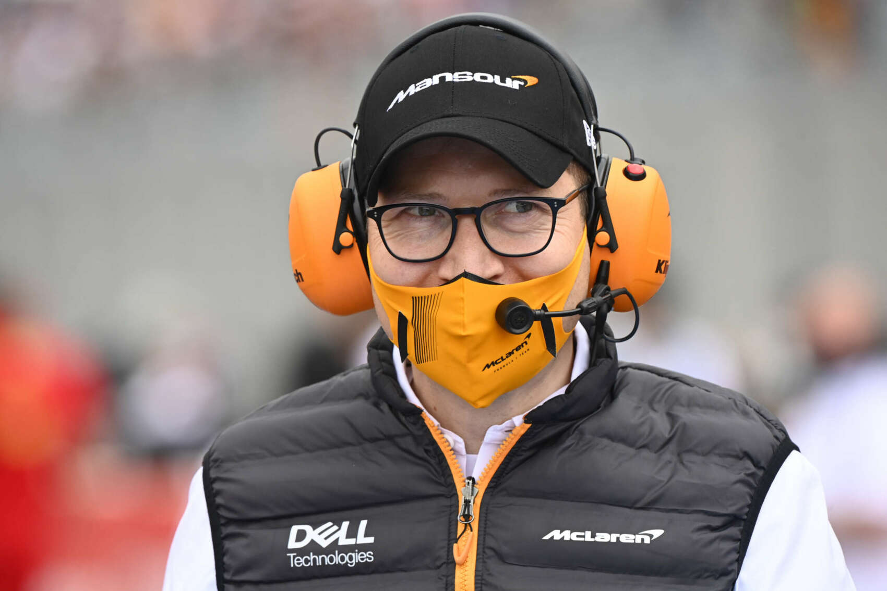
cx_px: 444
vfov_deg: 3.1
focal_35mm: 440
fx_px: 10842
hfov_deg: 4.7
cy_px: 296
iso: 1000
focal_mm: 440
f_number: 7.1
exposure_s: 1/640
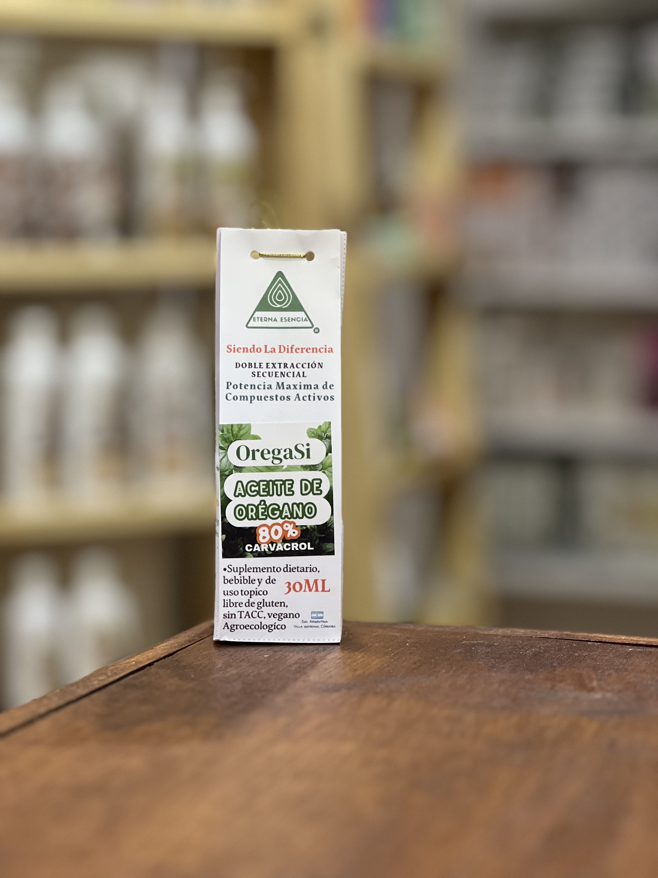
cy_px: 439
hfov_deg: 19.1
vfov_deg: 25.3
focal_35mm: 77
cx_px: 329
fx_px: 1952
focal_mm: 9
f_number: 2.8
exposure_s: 1/30
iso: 400
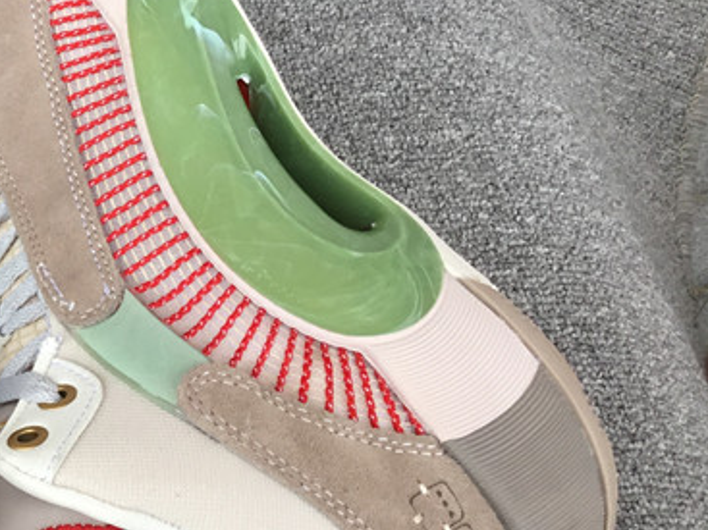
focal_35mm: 76
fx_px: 1554
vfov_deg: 19.4
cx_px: -147
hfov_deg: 23.4
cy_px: 317
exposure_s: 1/100
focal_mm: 3.3
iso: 32
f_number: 2.4
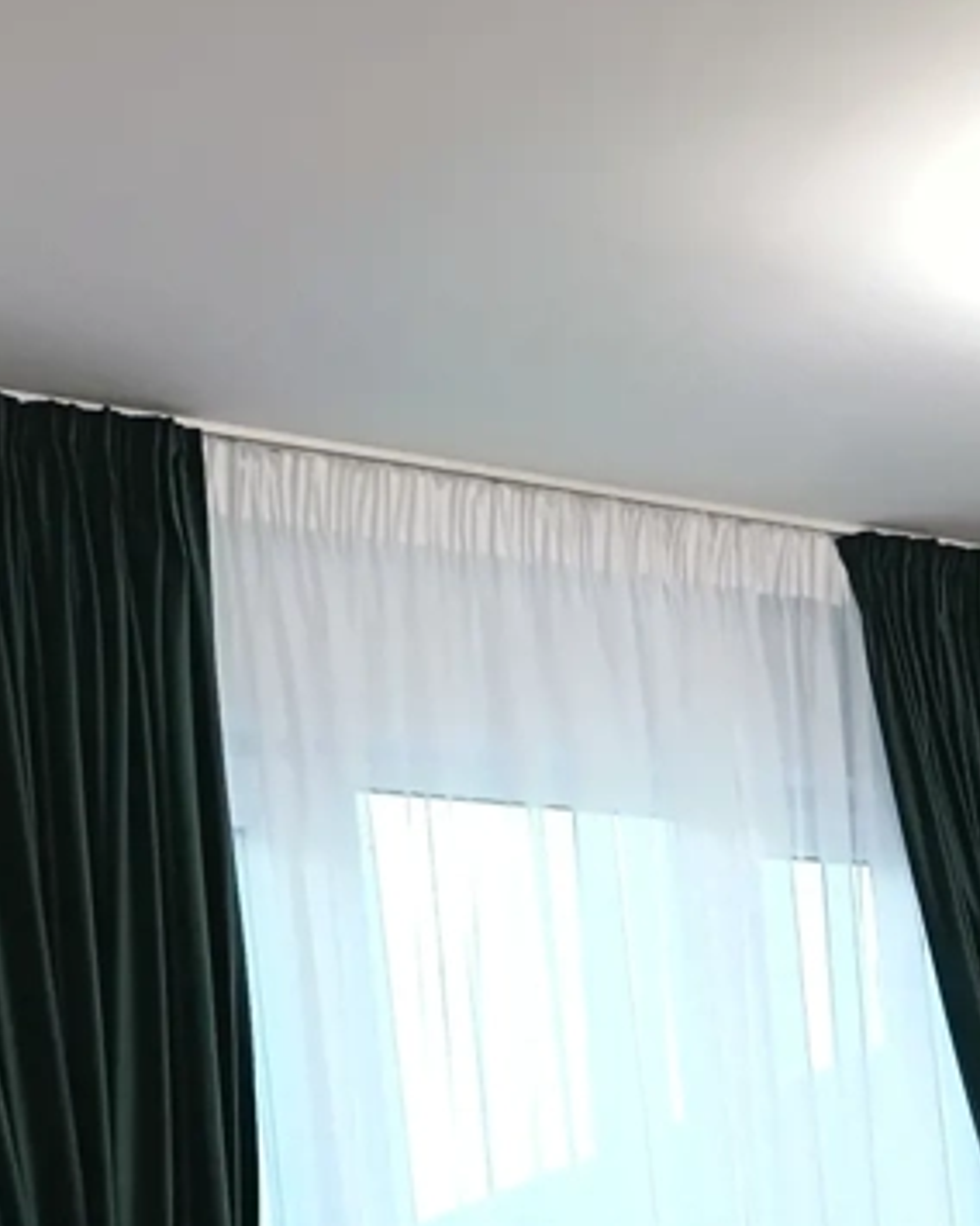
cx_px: 1242
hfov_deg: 16.6
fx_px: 3190
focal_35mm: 88
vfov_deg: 18.2
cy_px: 2062
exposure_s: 1/100
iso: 558
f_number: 1.75
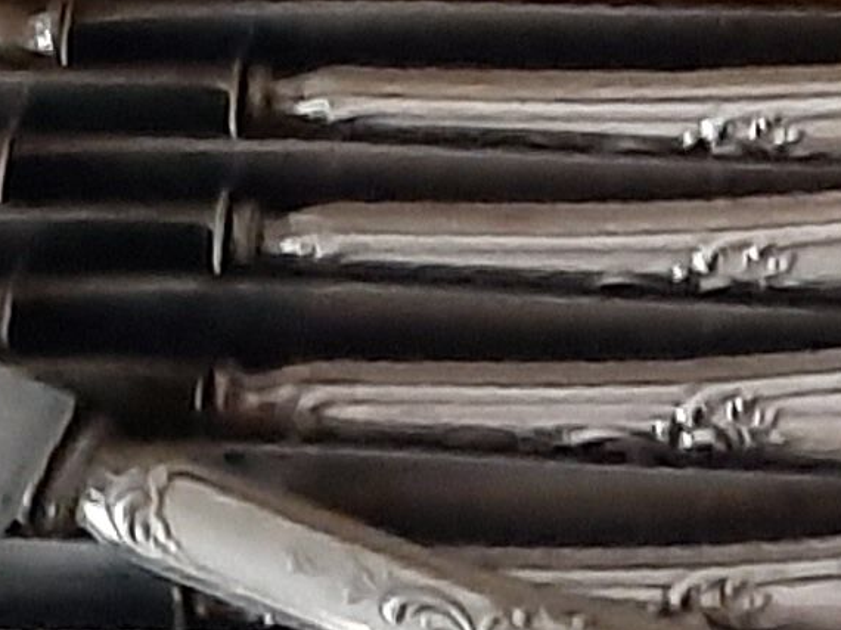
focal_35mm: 184
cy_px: -143
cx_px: 1663
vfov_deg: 8.0
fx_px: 4468
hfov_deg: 10.0
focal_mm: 3.93
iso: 1000
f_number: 1.7
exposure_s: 1/17
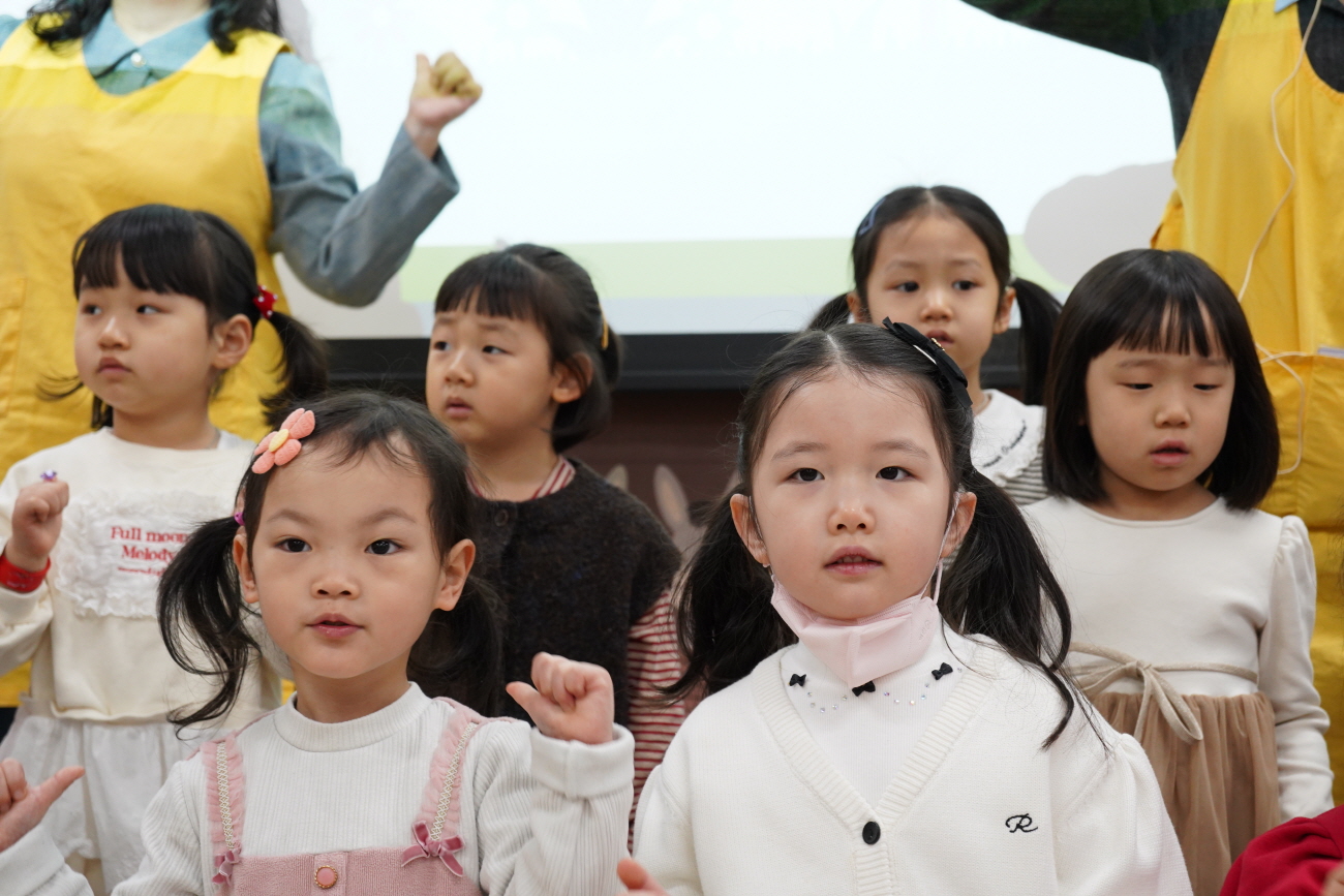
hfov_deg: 33.4
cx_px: 672
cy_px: 448
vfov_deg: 22.6
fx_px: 2240
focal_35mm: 60
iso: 2500
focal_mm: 60
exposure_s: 1/100
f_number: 6.3
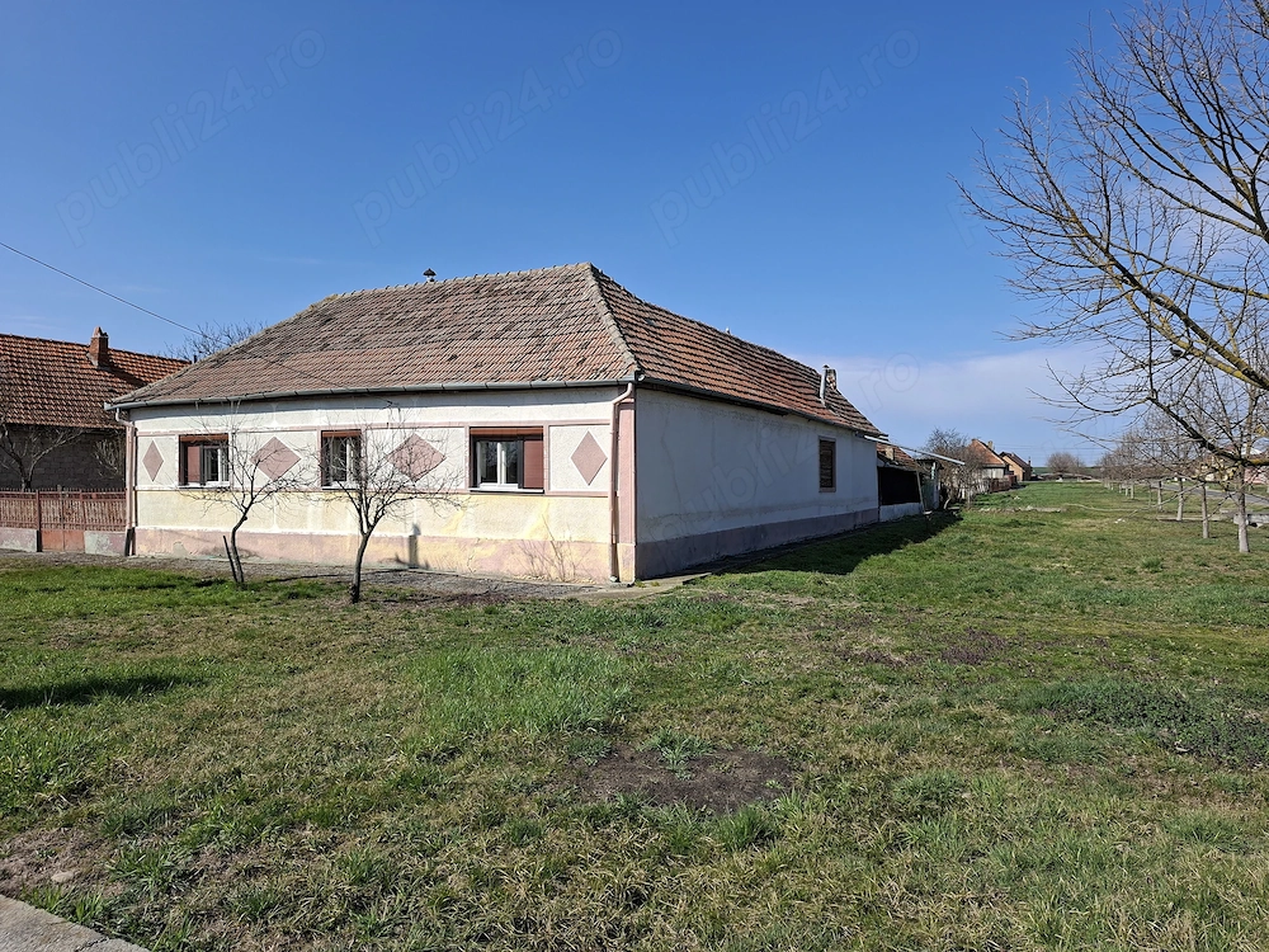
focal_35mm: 23
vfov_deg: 58.9
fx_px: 843
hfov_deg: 73.9
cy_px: 476
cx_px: 634
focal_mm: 5.54
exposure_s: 1/1724
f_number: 1.8
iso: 50
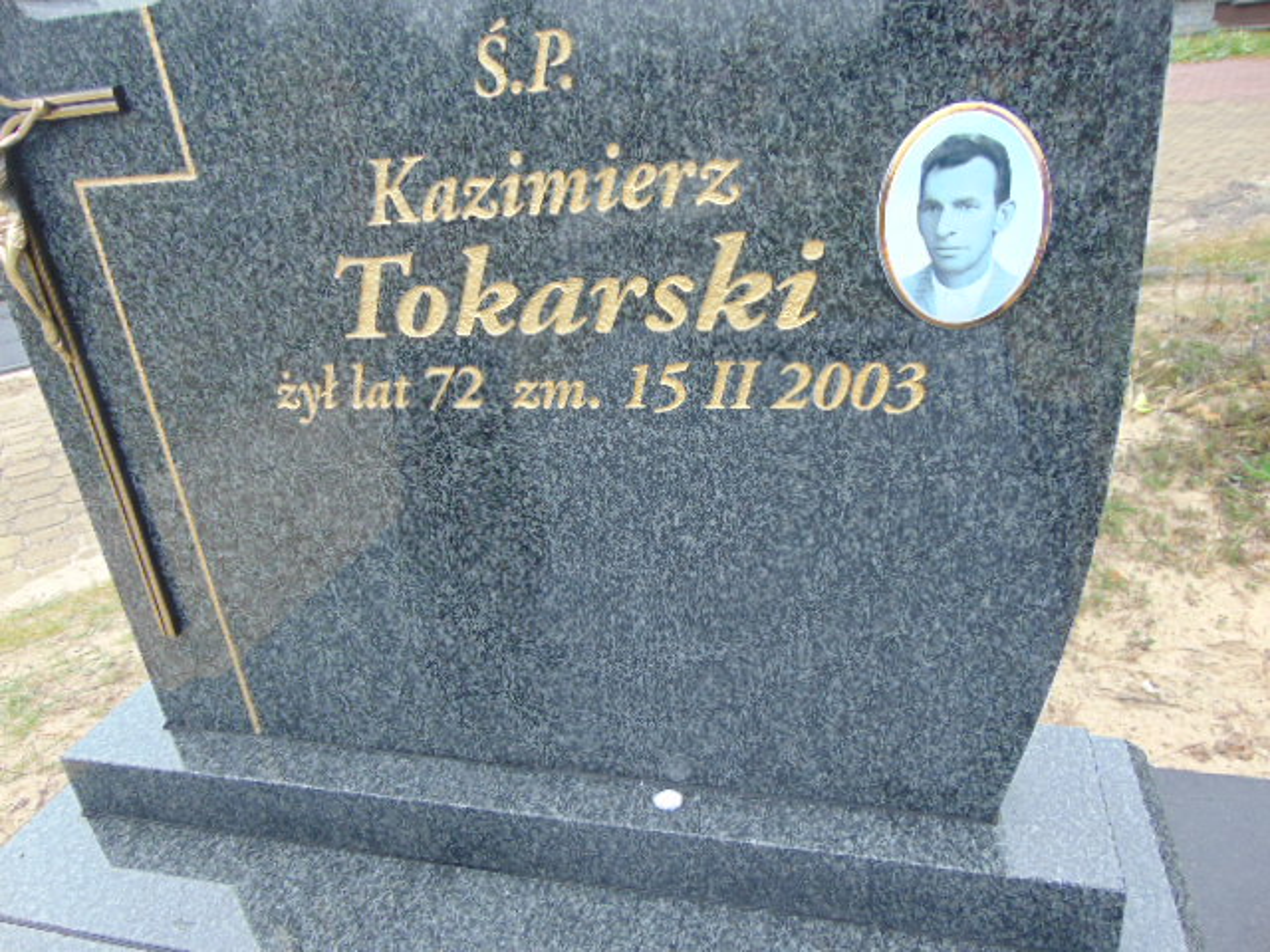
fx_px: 917
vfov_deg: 54.9
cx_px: 635
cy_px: 476
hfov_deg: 69.4
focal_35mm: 25
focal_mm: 4.5
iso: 80
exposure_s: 1/160
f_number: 3
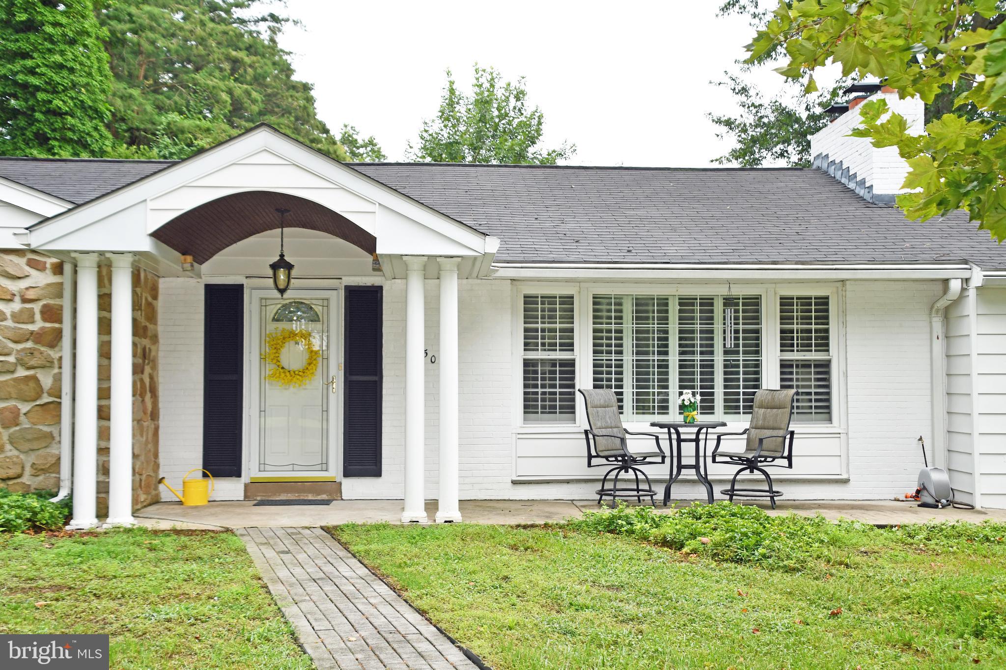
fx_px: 1173
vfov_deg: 31.9
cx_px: 503
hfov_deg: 46.4
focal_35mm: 42
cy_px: 335
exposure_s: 1/100
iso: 200
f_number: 5
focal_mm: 28
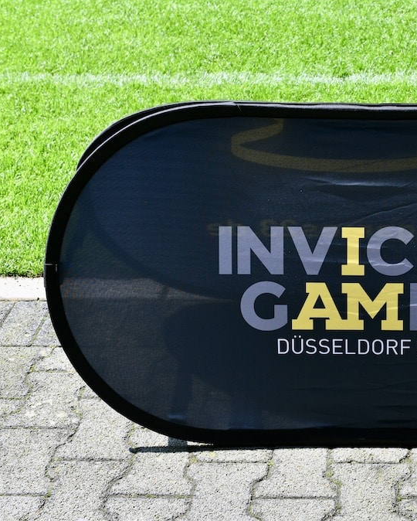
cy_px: 259
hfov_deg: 25.9
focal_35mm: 57
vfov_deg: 33.0
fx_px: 879
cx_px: 367
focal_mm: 40
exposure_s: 1/250
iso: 220
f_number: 5.6
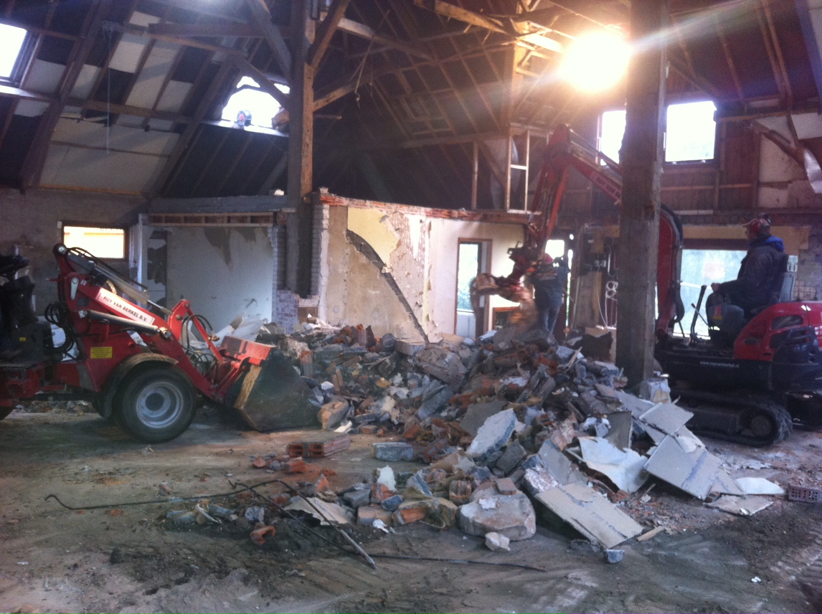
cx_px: 411
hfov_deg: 52.7
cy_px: 307
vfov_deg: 40.6
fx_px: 830
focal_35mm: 35
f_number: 2.8
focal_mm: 3.85
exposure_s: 1/15
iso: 160
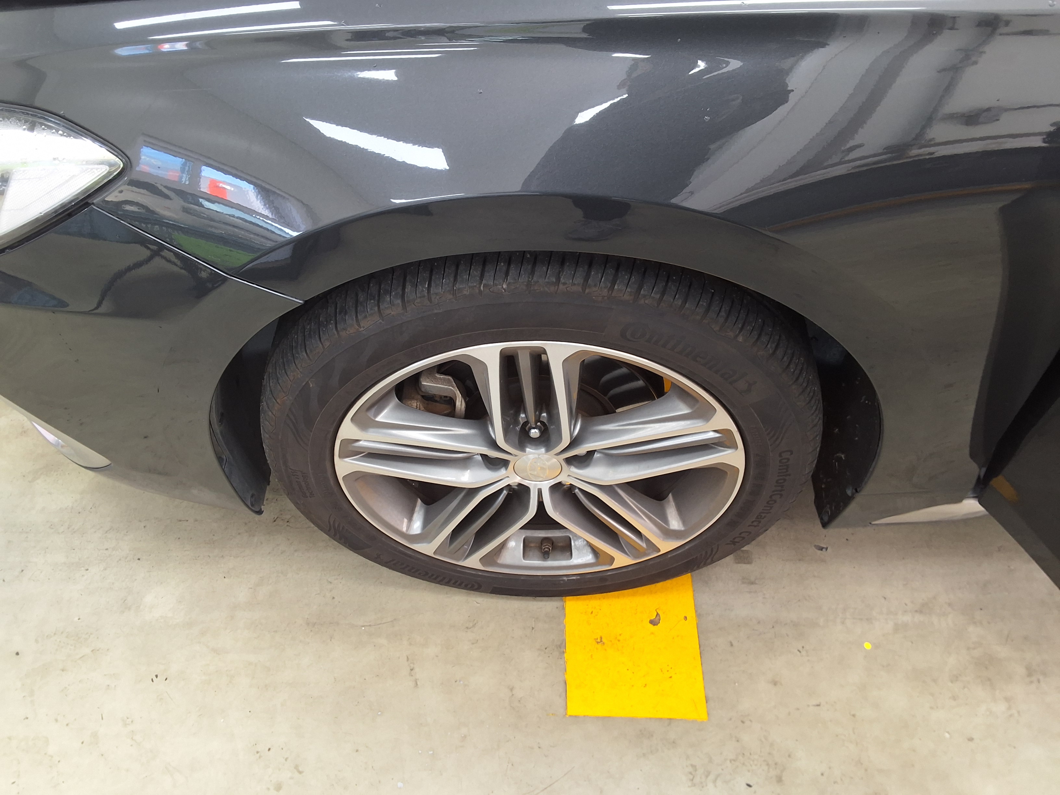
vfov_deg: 49.7
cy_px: 398
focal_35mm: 28
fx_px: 857
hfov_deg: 63.4
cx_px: 530
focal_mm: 2.91
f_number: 1.9
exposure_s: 1/40
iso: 64
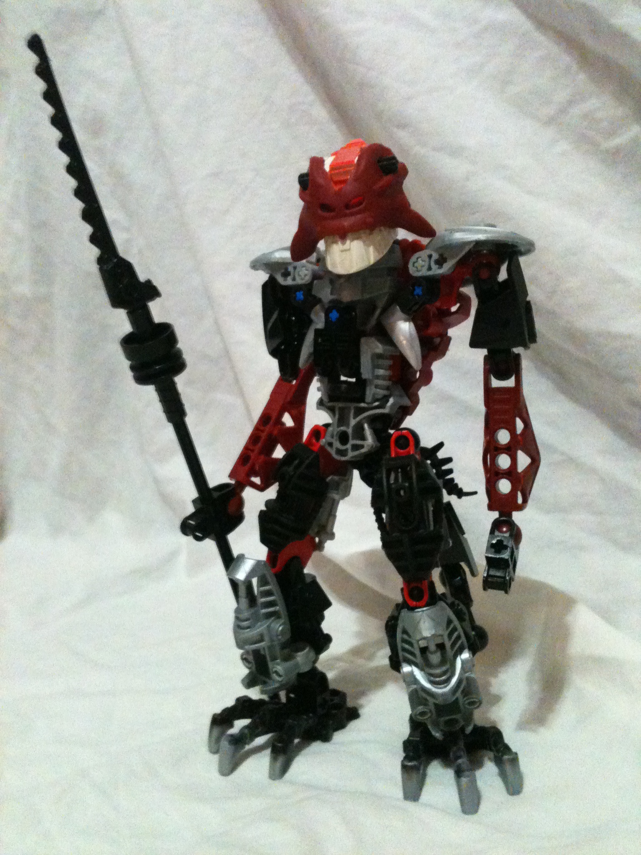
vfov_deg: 52.6
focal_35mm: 35
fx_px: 864
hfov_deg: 40.7
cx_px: 320
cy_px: 428
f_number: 2.8
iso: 500
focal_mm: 3.85
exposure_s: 1/12
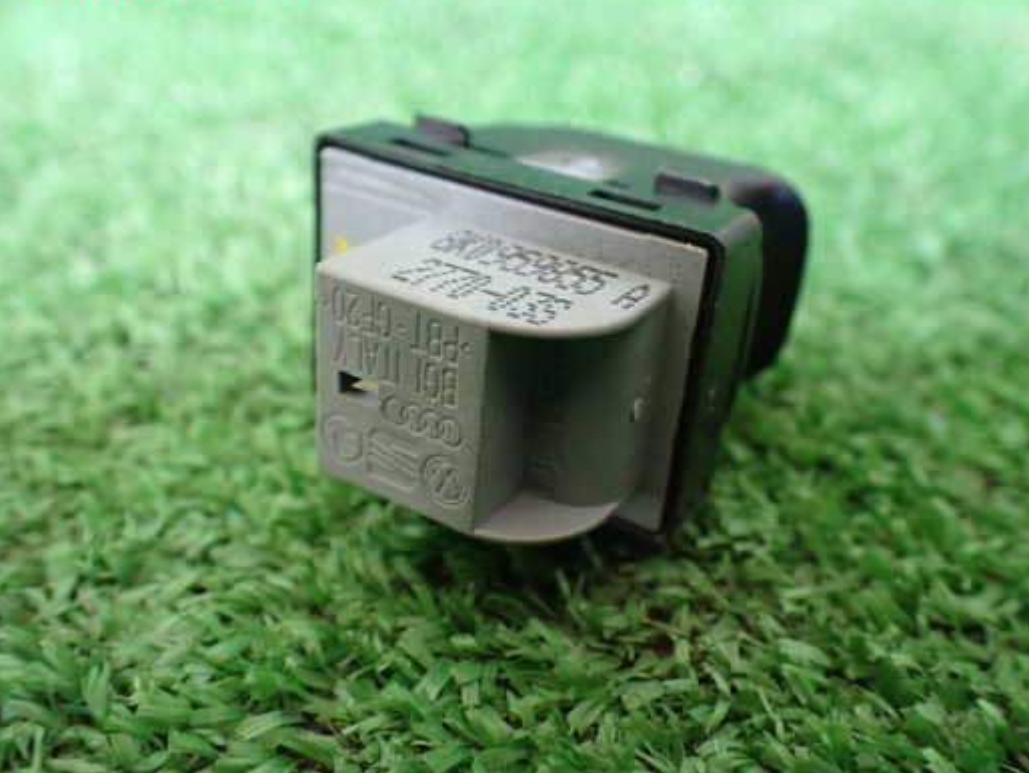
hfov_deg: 52.6
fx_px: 1041
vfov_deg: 40.7
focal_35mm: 35
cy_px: 393
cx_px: 531
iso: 800
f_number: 2.3
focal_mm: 5.4
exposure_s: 1/80
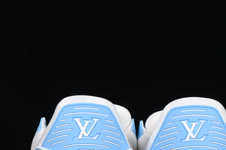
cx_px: 138
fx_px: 923
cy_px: 142
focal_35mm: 147
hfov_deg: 14.0
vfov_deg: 9.3
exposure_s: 1/80
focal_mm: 50
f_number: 8
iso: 160
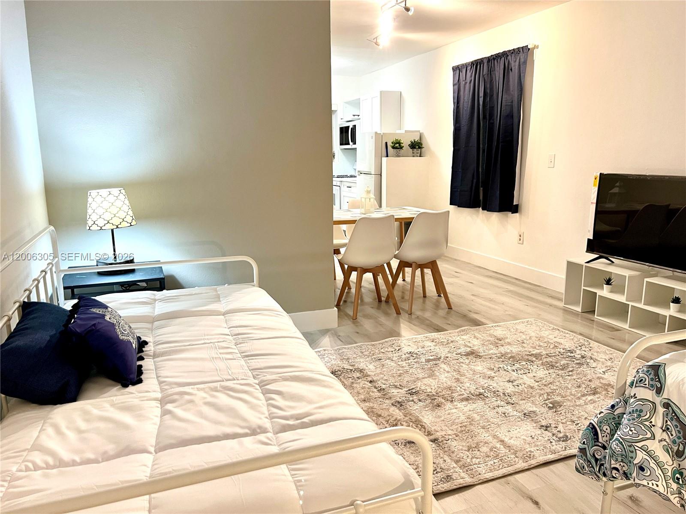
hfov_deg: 67.3
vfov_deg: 53.1
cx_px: 343
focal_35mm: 26
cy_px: 257
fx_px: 515
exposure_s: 1/60
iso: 160
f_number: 1.5
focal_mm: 5.7
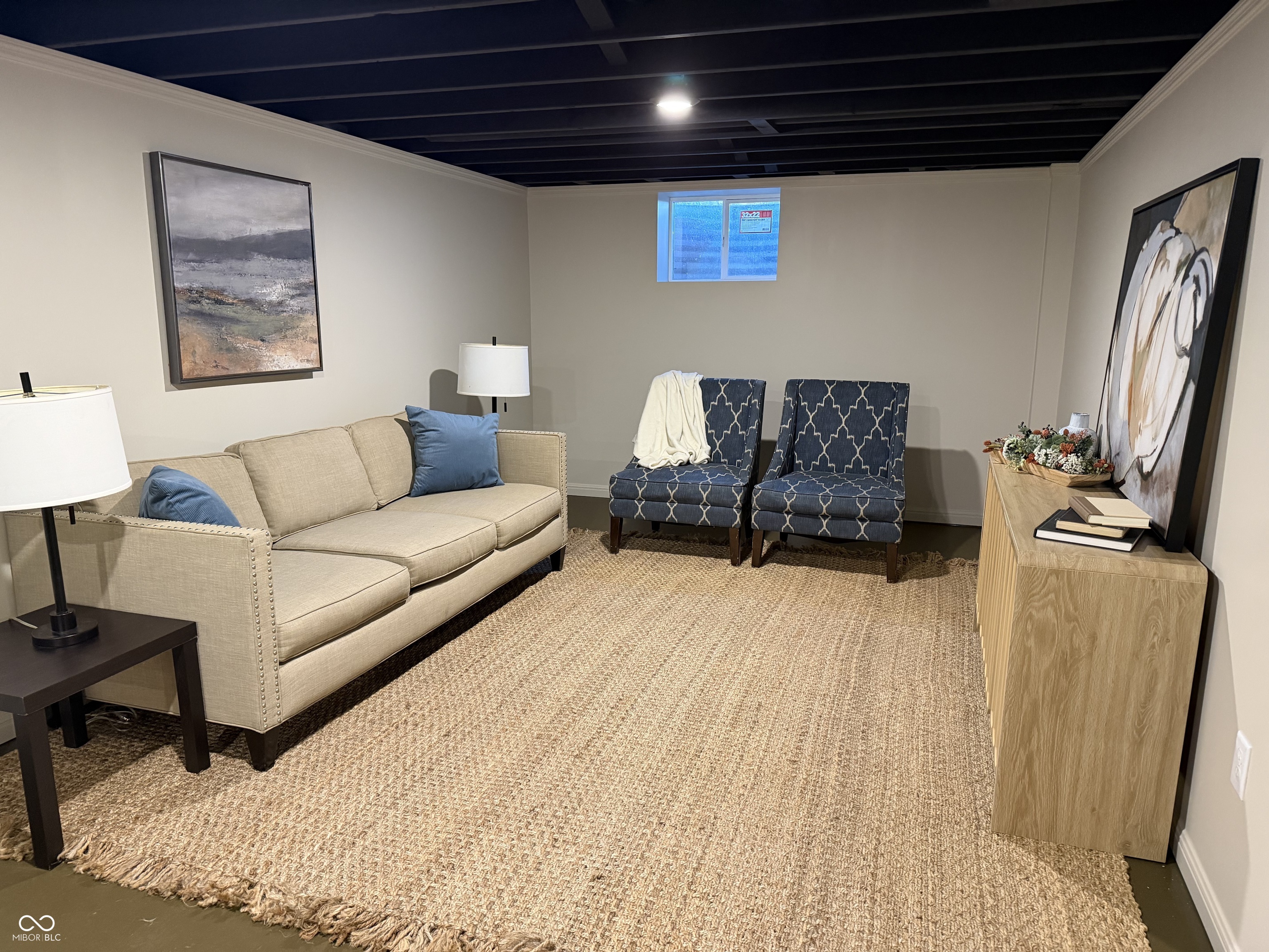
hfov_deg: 71.6
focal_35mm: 24
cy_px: 476
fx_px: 880
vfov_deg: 56.8
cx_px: 634
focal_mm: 6.76
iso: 500
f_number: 1.78
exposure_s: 1/60
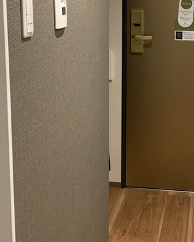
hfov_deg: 22.6
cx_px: 140
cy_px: 82
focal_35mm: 67
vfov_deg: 28.1
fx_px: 481
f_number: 1.8
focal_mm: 4.25
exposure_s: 1/48
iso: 400
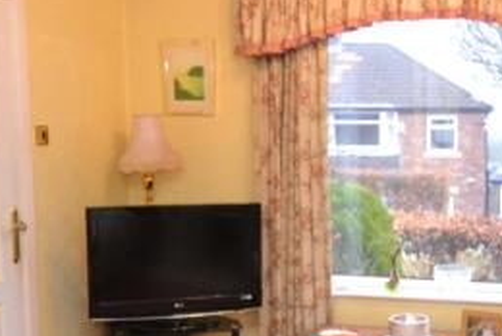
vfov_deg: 23.0
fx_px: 824
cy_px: 215
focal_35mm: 59
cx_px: 404
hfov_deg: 32.9
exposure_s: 1/60
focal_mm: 10
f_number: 3.5
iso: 1100
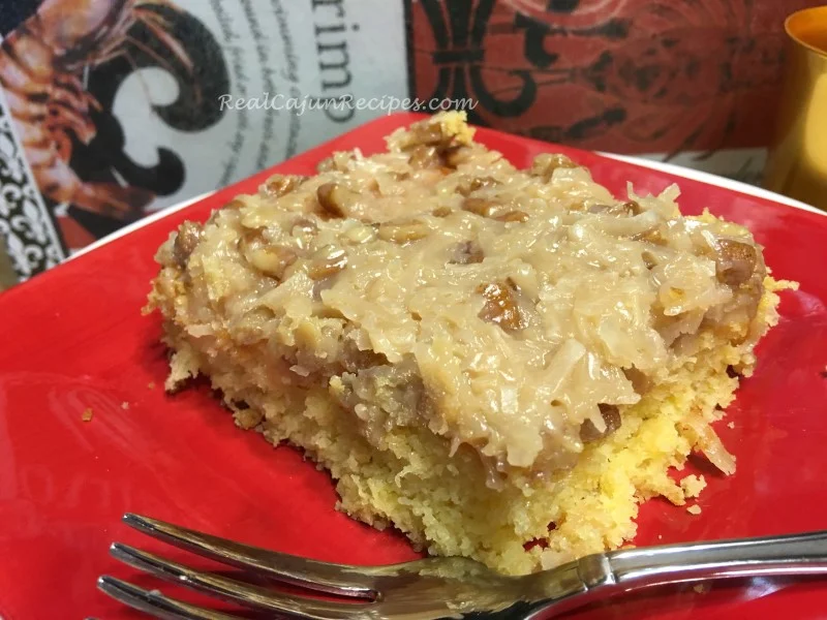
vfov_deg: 48.2
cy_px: 310
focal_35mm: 29
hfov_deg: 61.7
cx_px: 414
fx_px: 693
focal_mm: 4.15
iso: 50
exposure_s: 1/15
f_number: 2.2
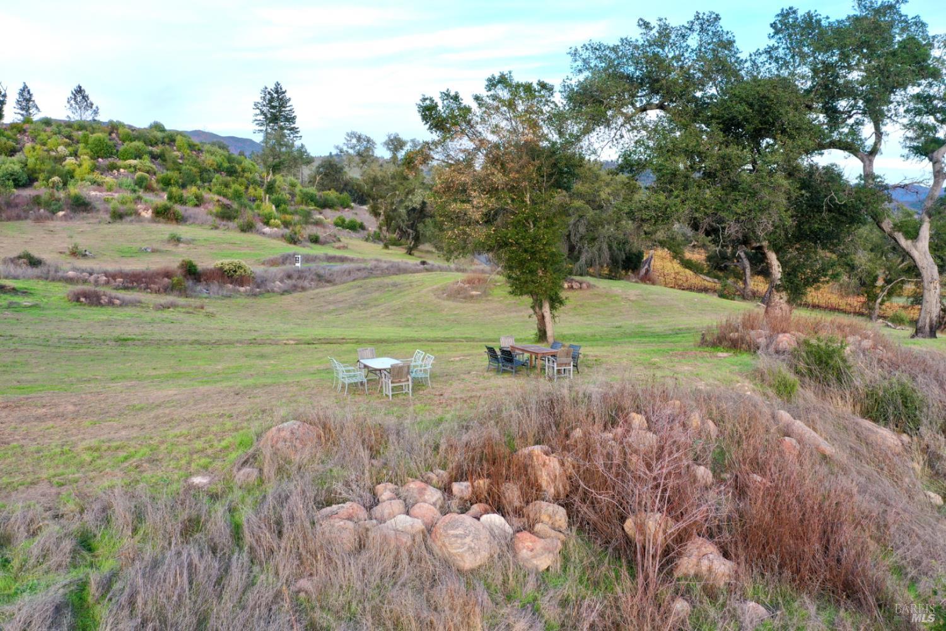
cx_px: 473
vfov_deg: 46.4
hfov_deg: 65.5
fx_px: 736
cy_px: 316
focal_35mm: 28
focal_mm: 10.26
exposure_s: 1/40
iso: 100
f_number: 6.3
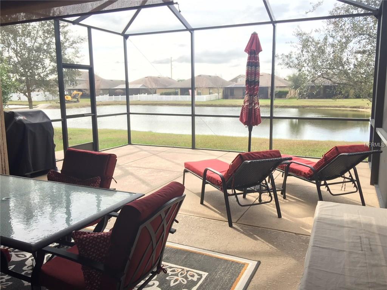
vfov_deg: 48.2
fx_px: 324
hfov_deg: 61.7
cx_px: 194
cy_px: 145
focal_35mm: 29
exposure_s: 1/302
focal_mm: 4.15
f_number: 2.2
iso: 32
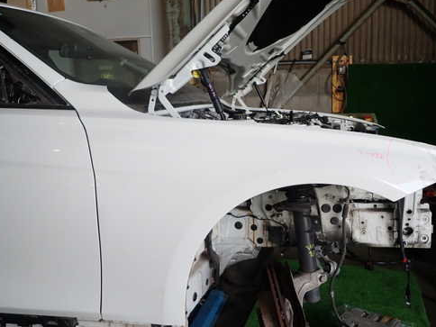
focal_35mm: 31
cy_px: 148
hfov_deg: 58.1
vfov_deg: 45.4
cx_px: 249
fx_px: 390
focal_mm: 4.5
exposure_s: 1/100
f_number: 2
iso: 100
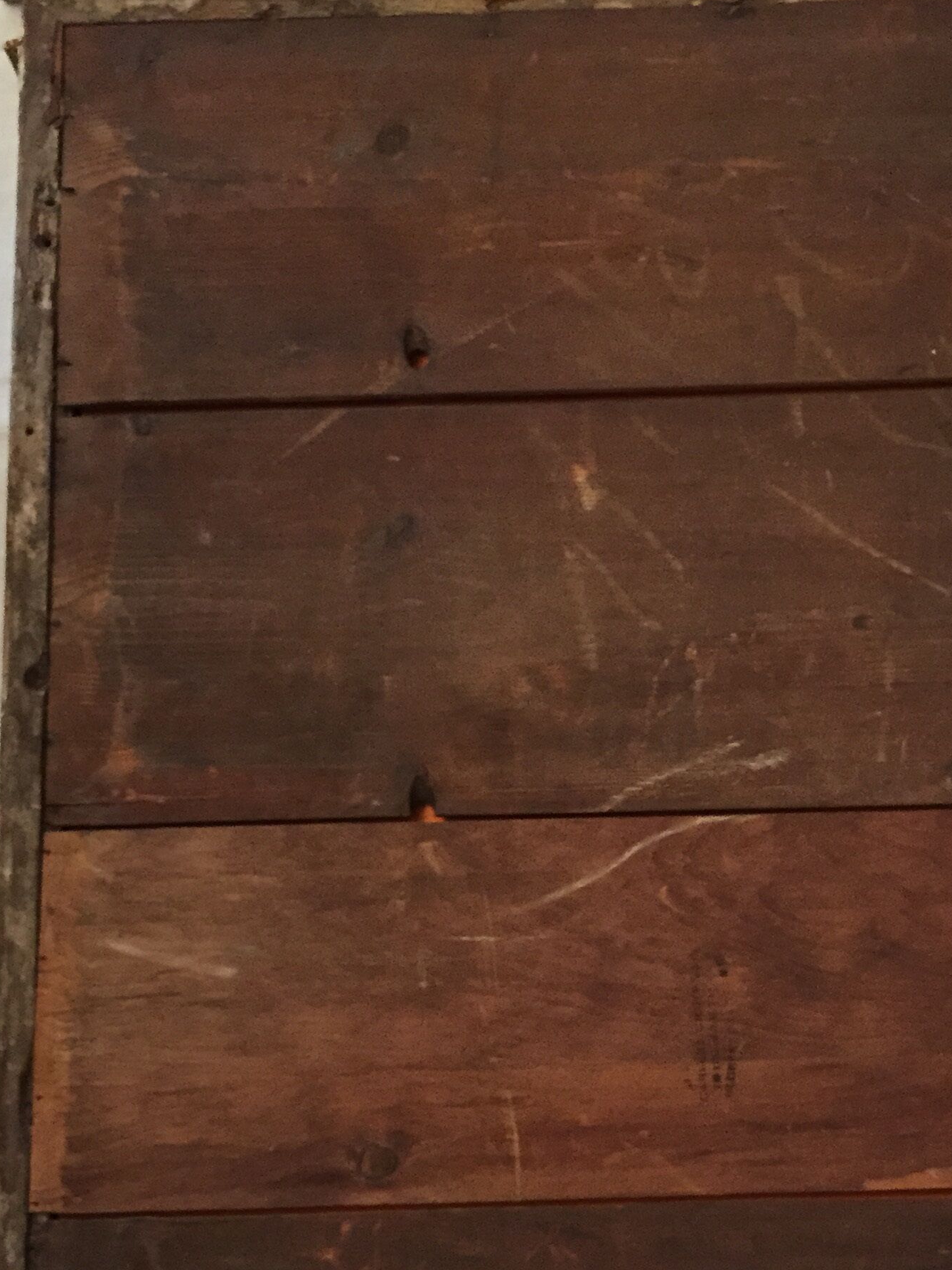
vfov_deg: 35.8
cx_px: 559
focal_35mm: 53
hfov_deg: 27.5
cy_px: 860
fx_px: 1944
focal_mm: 4.15
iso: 320
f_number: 2.2
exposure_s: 1/15
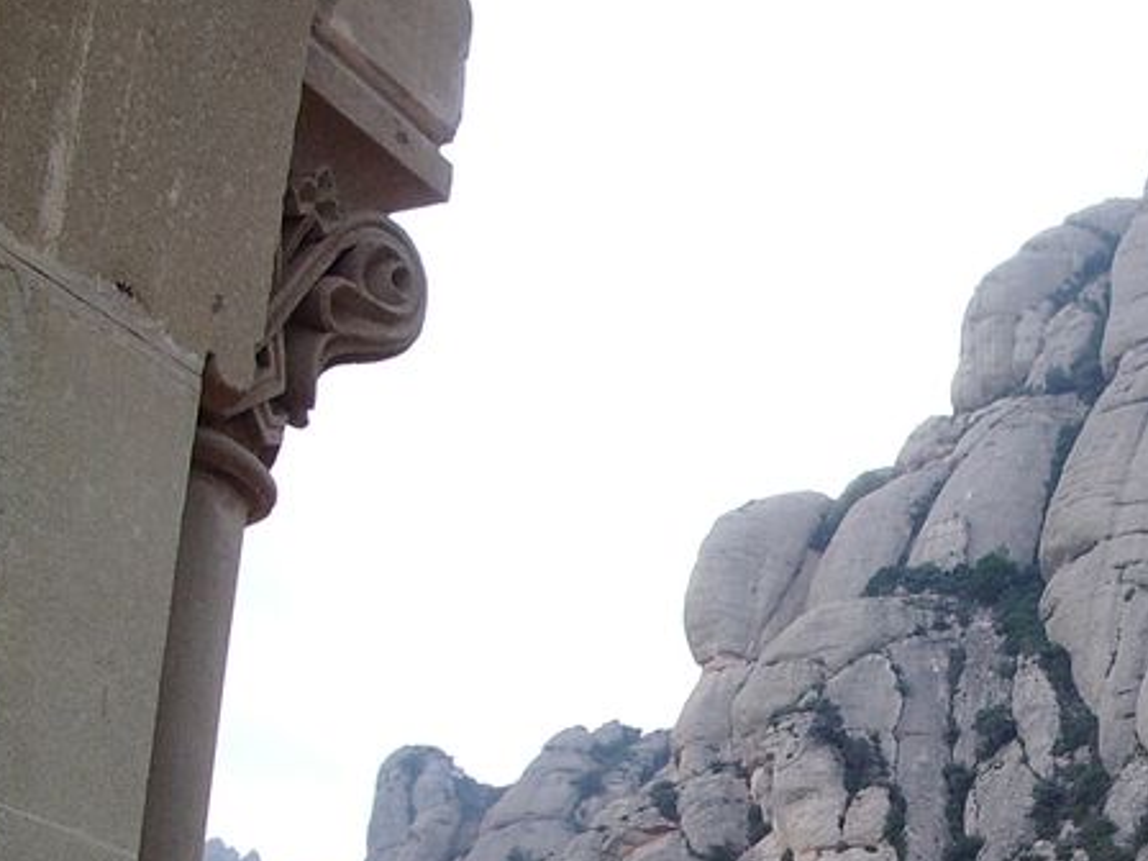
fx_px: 2653
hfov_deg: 23.5
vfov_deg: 18.1
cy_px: 805
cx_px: 1115
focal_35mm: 80
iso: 50
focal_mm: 5.8
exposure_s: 1/100
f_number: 4.3
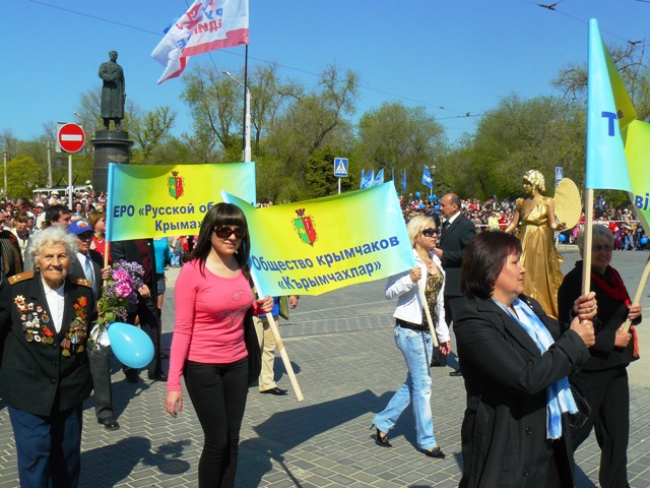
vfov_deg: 39.7
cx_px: 325
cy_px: 244
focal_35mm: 36
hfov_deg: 51.4
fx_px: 676
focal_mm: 6
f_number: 7.1
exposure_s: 1/400
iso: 100
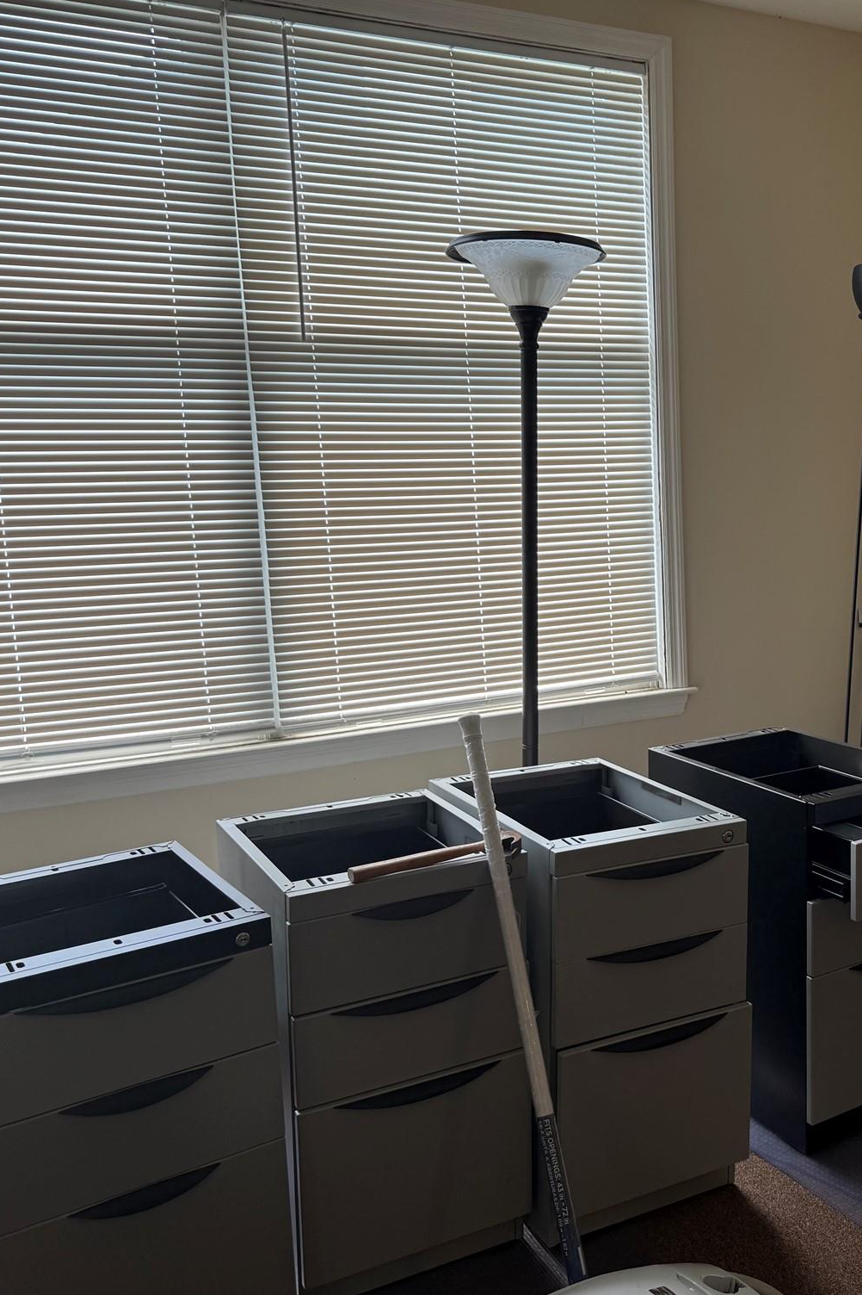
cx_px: 677
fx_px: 1222
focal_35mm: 34
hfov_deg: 37.6
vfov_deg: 55.8
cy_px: 641
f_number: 1.78
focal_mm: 6.76
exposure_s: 1/121
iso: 80
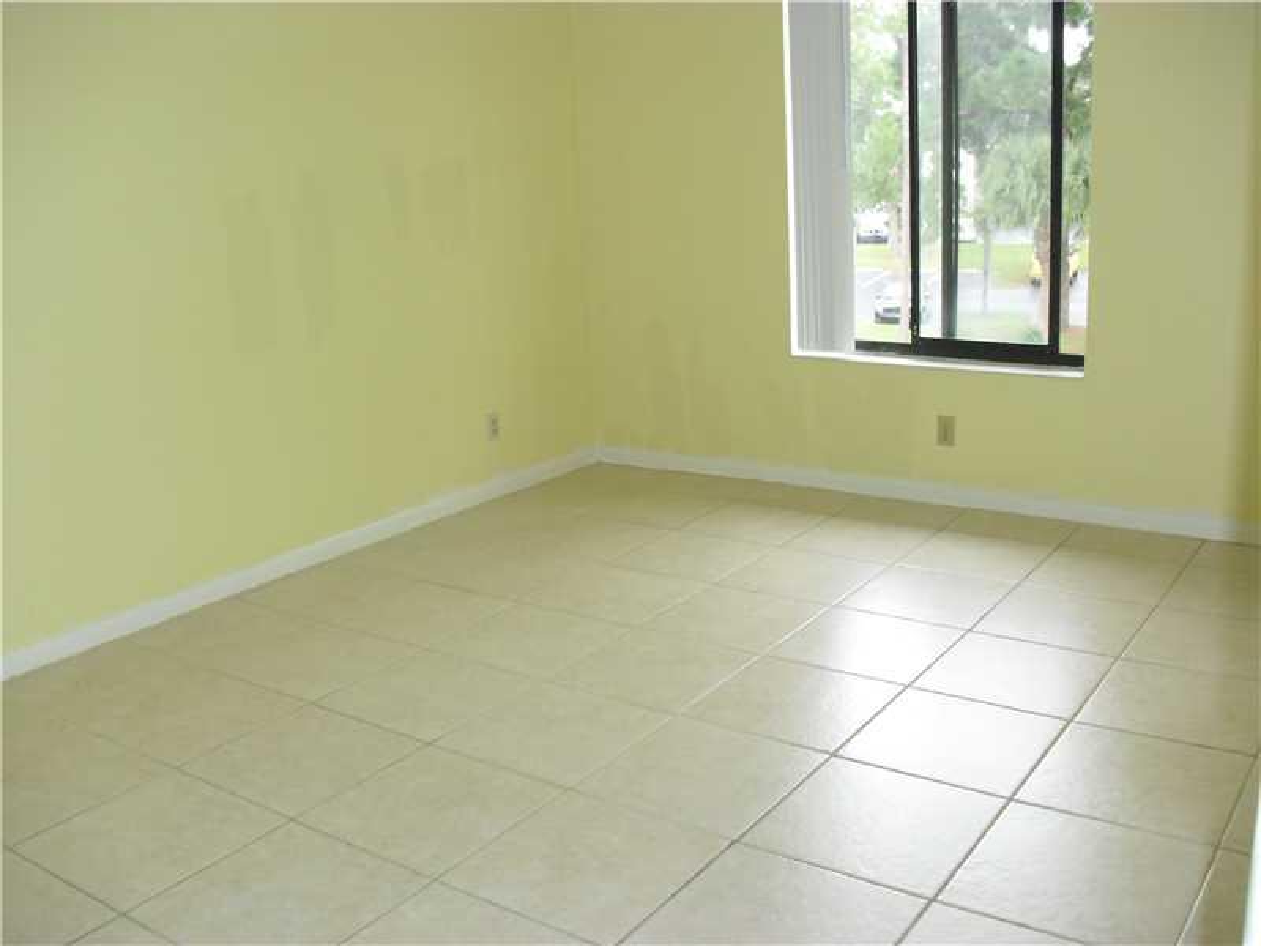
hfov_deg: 51.4
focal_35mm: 36
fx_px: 1311
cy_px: 473
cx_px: 630
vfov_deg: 39.7
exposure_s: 1/100
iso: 200
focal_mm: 6.3
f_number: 3.1
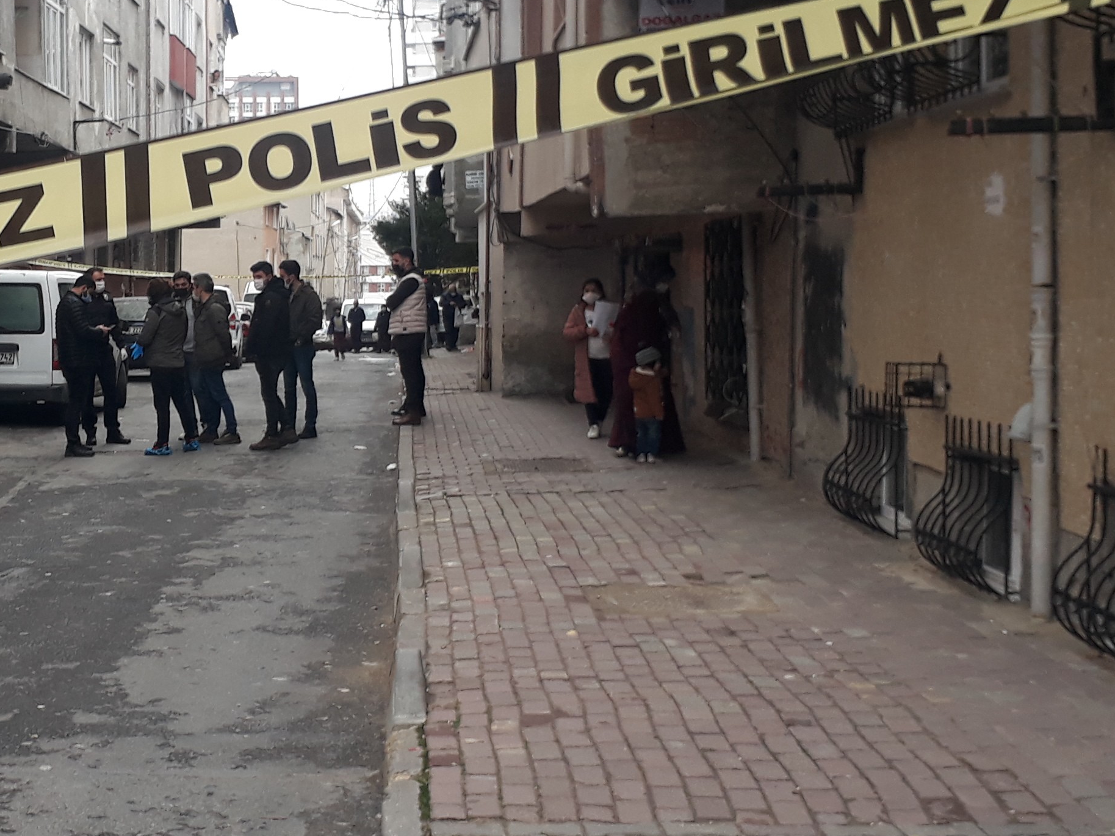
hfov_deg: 30.8
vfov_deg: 24.0
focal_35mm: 61
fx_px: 1965
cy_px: 341
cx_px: 203
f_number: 1.9
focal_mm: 3.6
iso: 40
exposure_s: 1/124
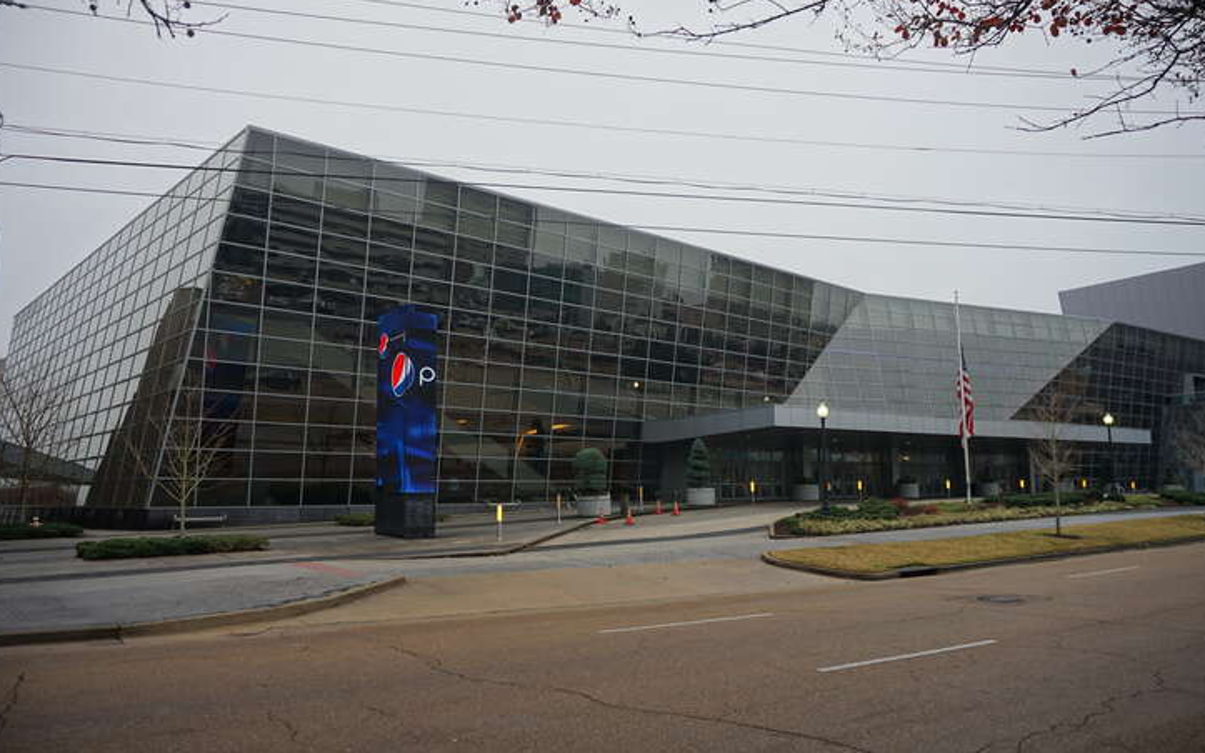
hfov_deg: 70.4
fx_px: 854
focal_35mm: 26
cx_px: 617
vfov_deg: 47.6
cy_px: 395
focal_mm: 16
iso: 100
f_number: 4
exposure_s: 1/60
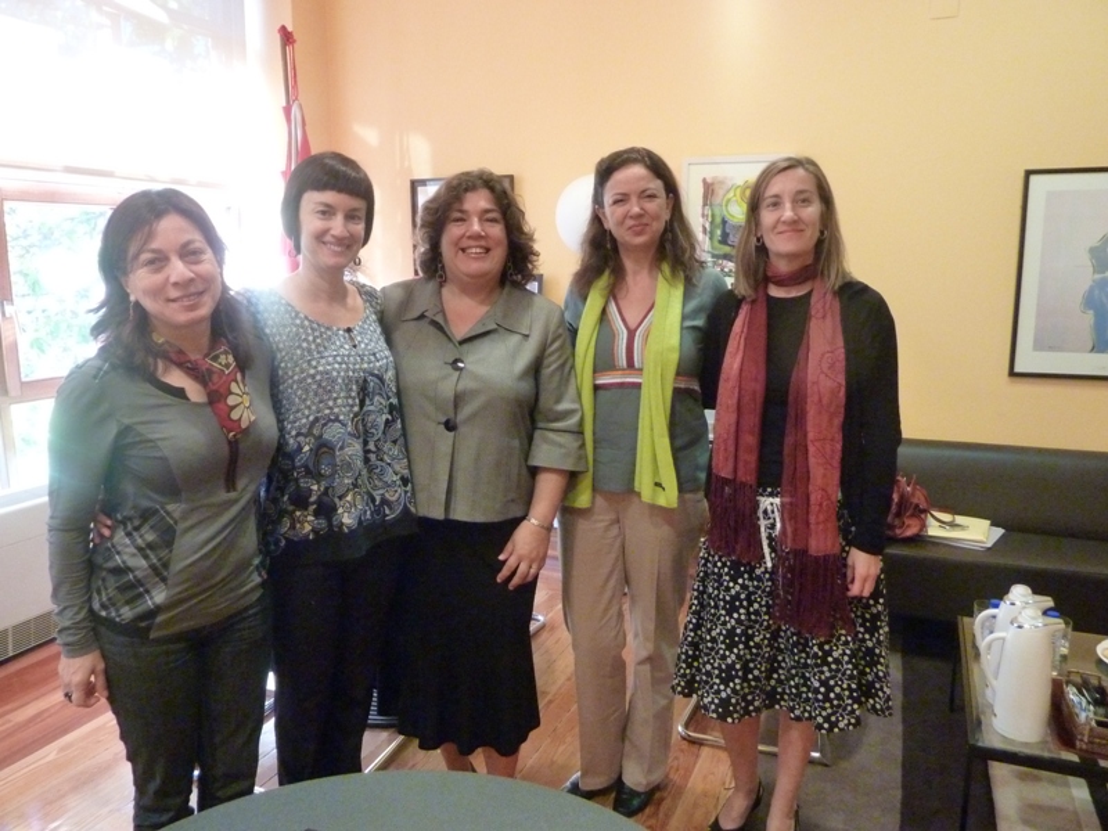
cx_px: 554
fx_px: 800
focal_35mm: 25
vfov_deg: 54.9
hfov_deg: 69.4
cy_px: 416
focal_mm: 4.1
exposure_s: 1/50
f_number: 3.3
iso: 800
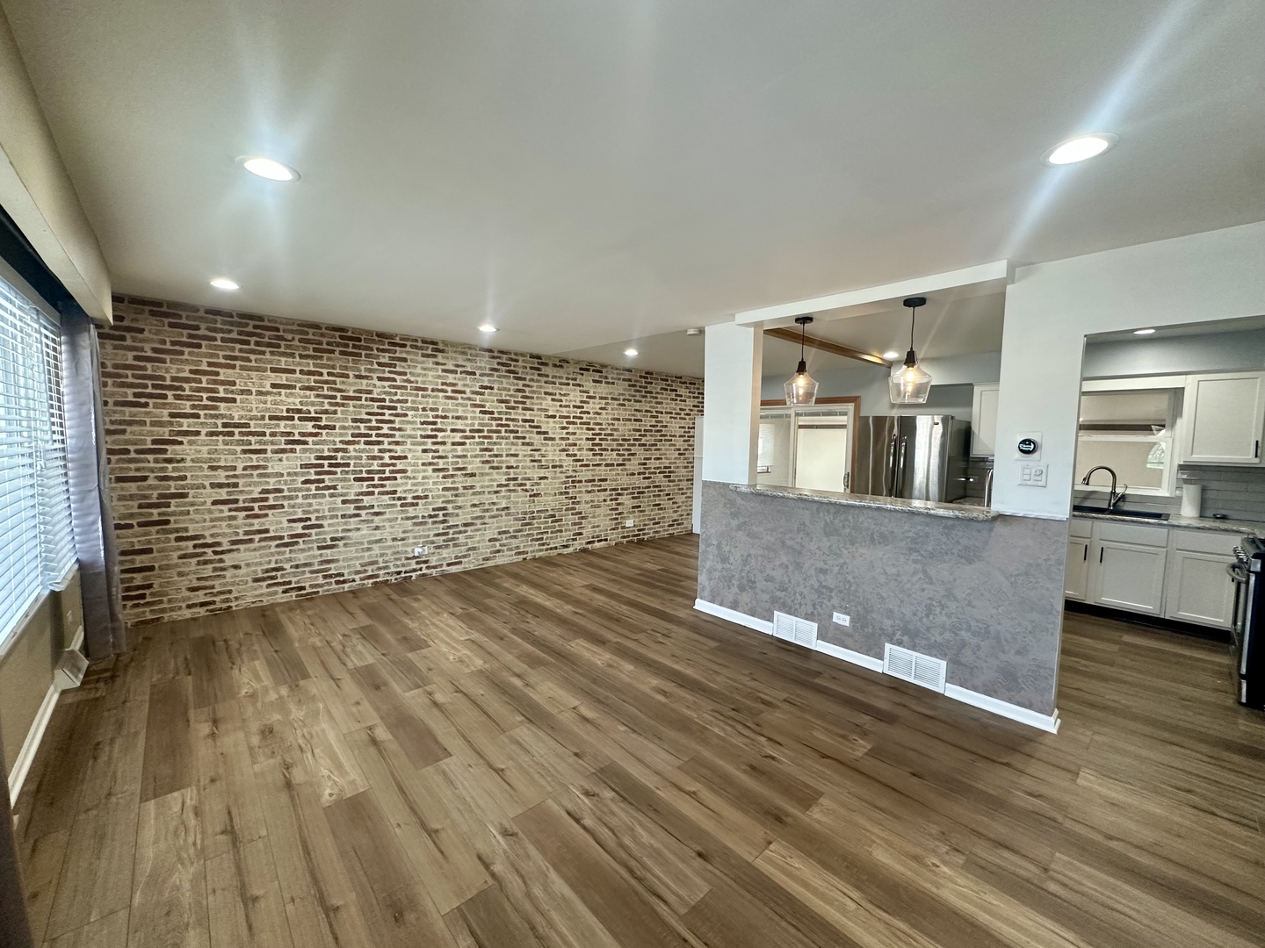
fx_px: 512
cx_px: 632
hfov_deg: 102.1
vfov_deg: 85.7
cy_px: 474
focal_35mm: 14
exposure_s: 1/120
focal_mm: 2.22
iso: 250
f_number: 2.2
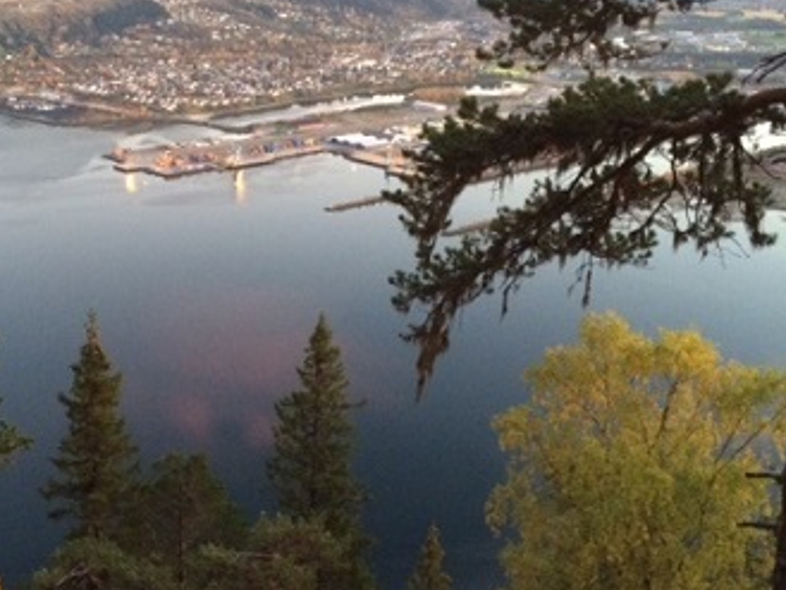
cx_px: 257
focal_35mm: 48
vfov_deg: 30.3
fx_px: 1090
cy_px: 299
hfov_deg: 39.1
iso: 250
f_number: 2.2
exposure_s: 1/20
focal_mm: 4.15
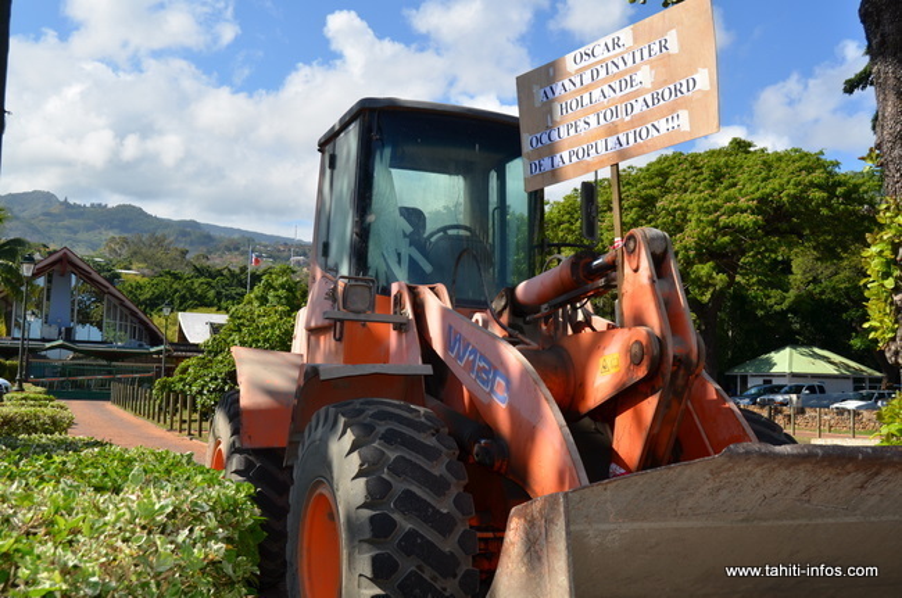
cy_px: 299
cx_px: 451
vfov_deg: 36.7
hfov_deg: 53.2
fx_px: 900
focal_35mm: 36
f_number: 8
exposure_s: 1/250
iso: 100
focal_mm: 24
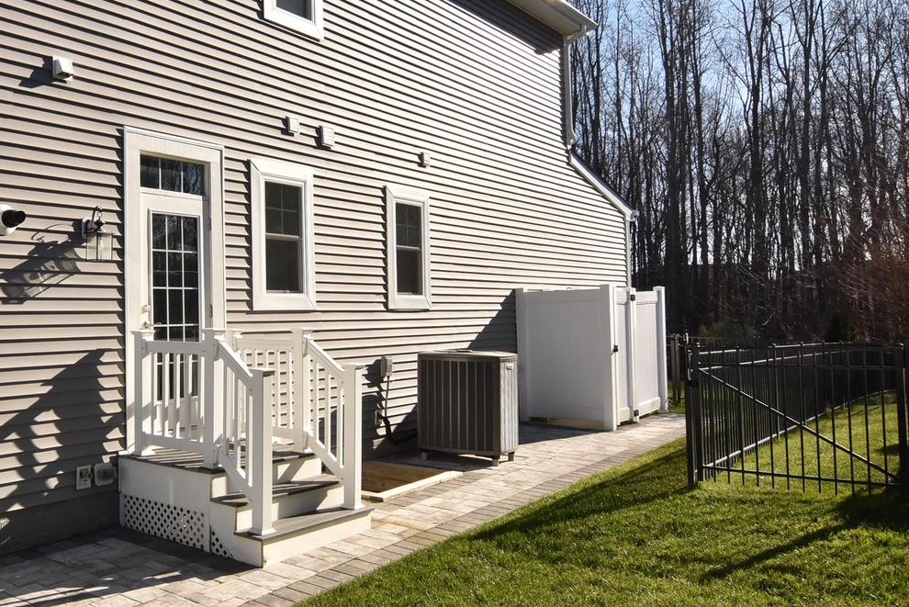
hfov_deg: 55.4
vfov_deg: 40.3
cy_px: 283
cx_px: 249
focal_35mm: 33
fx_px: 827
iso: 800
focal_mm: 15
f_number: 14
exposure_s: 1/800
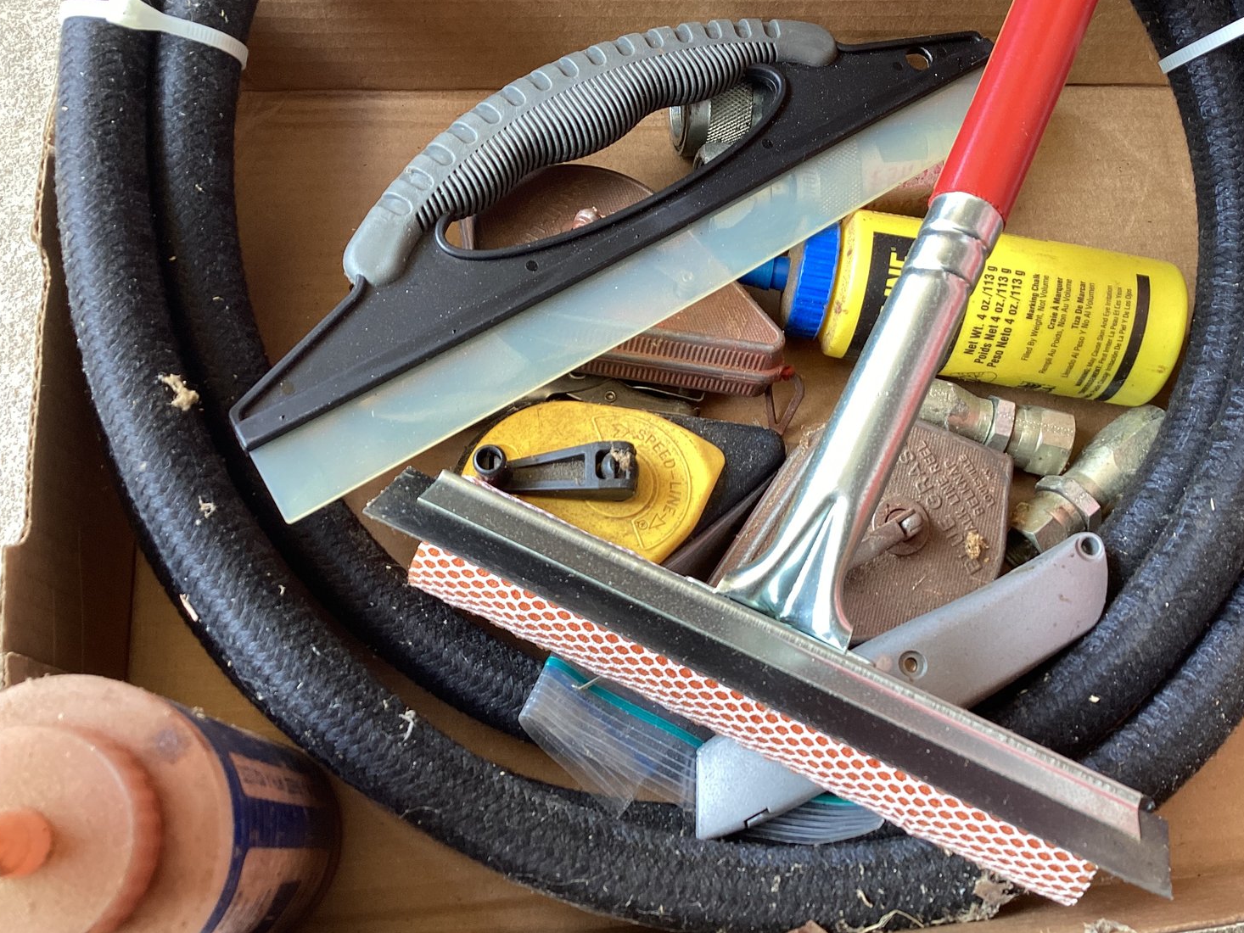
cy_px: 479
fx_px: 1150
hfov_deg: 56.8
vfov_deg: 44.2
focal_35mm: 32
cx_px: 629
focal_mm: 3.3
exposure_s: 1/100
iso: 64
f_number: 2.4
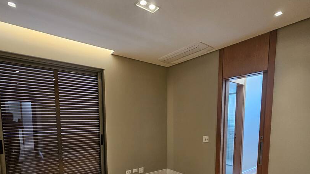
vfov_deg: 54.8
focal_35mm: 19
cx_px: 154
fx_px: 156
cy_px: 136
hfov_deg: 89.6
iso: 160
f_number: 2.2
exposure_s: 1/60
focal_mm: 2.2
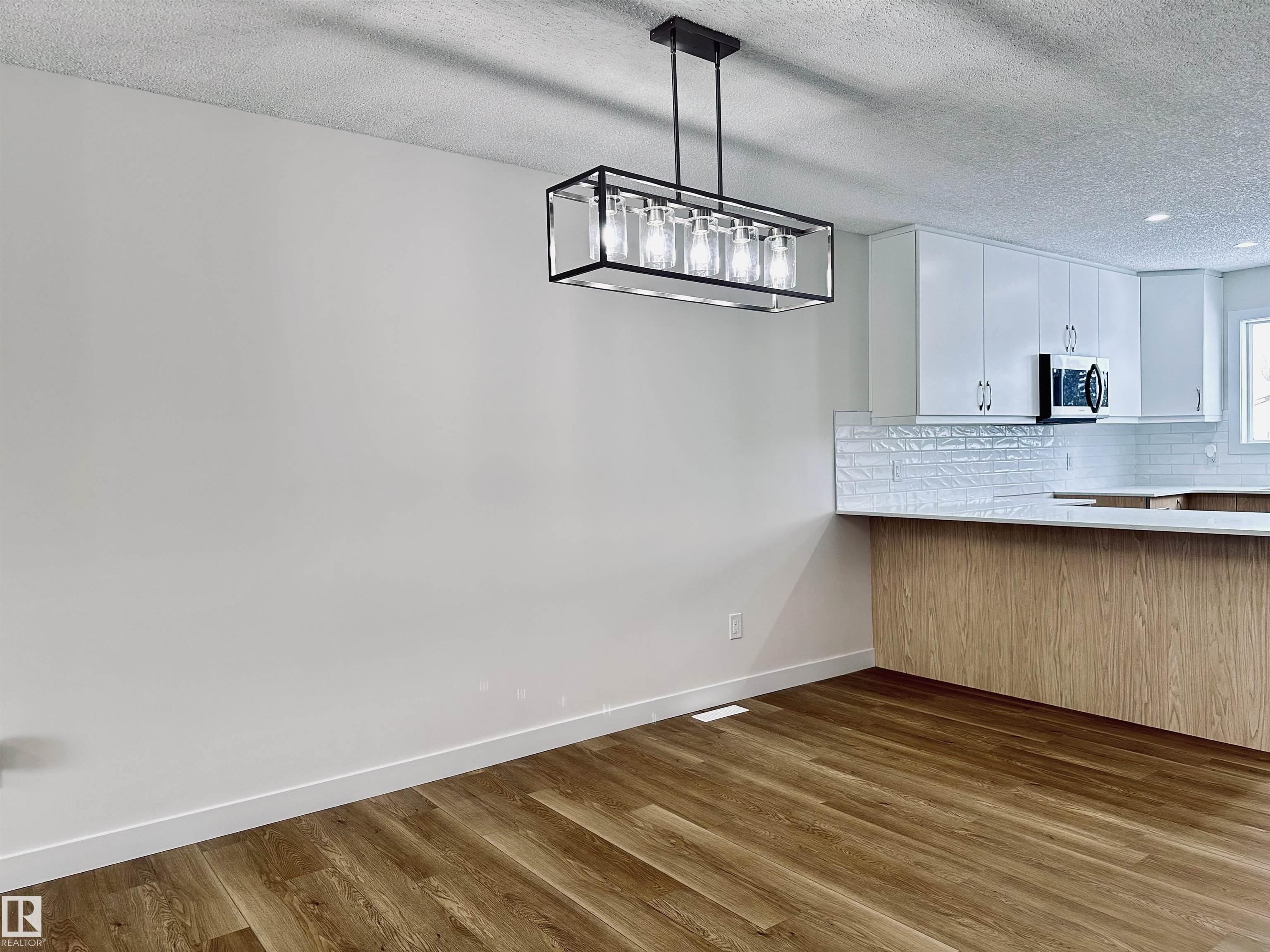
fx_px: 881
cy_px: 476
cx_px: 635
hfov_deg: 71.6
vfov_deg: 56.8
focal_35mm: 24
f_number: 1.78
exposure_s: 1/120
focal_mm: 6.86
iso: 125
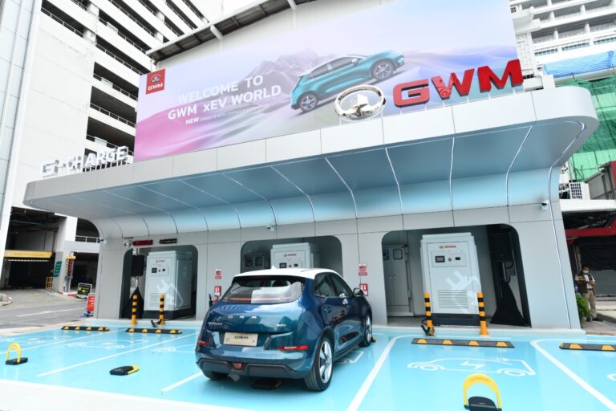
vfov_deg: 61.9
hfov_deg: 84.0
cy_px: 206
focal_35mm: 20
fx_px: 342
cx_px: 308
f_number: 5.6
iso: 200
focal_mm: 20
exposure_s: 1/320
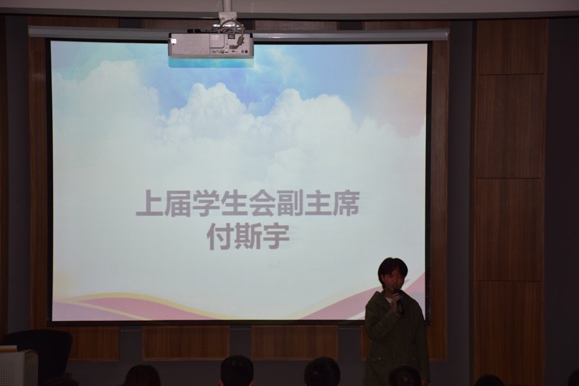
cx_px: 290
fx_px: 1592
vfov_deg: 13.8
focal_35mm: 99
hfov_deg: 20.6
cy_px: 193
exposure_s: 1/60
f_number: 5
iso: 250
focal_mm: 66
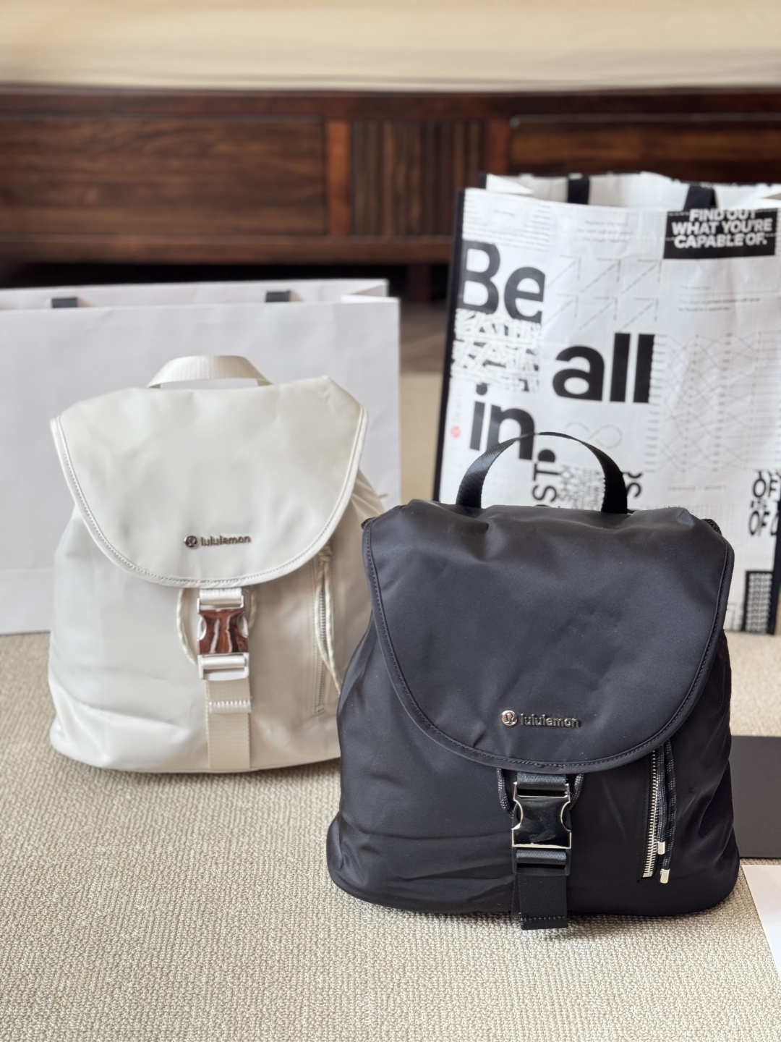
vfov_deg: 39.7
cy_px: 521
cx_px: 390
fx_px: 1444
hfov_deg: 30.3
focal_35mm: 48
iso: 160
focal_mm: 6.76
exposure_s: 1/60
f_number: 1.78
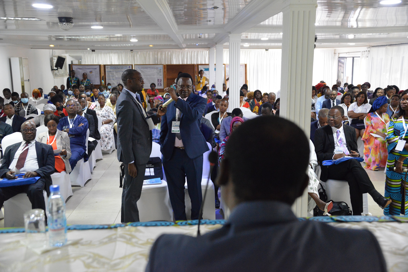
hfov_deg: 48.4
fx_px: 453
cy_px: 136
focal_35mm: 40
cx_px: 204
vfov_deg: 33.4
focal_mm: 40
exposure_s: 1/80
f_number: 4
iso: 6400
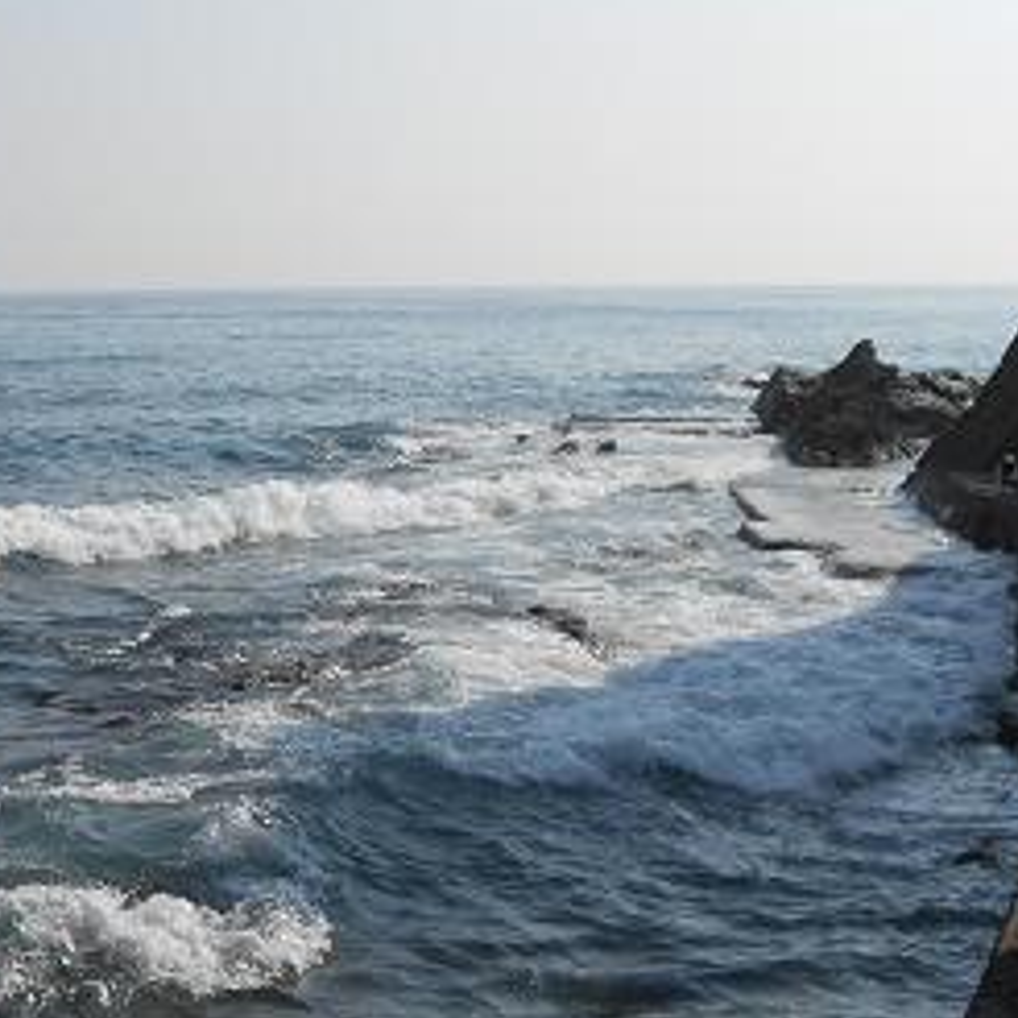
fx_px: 2063
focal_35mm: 62
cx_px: 114
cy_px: 567
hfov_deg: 26.8
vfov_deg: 27.7
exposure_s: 1/1500
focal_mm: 6.7
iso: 80
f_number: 3.9
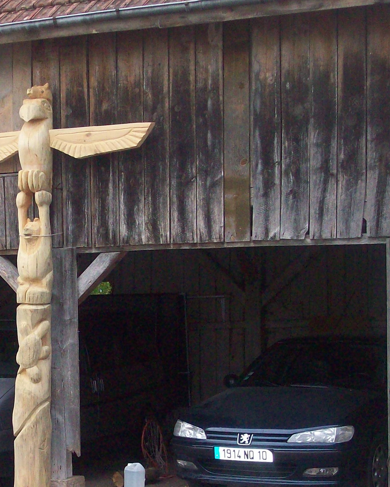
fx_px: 1428
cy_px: 318
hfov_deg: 15.5
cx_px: 79
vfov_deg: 19.3
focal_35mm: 99
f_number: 3.4
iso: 200
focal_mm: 9.4
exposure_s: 1/84.5
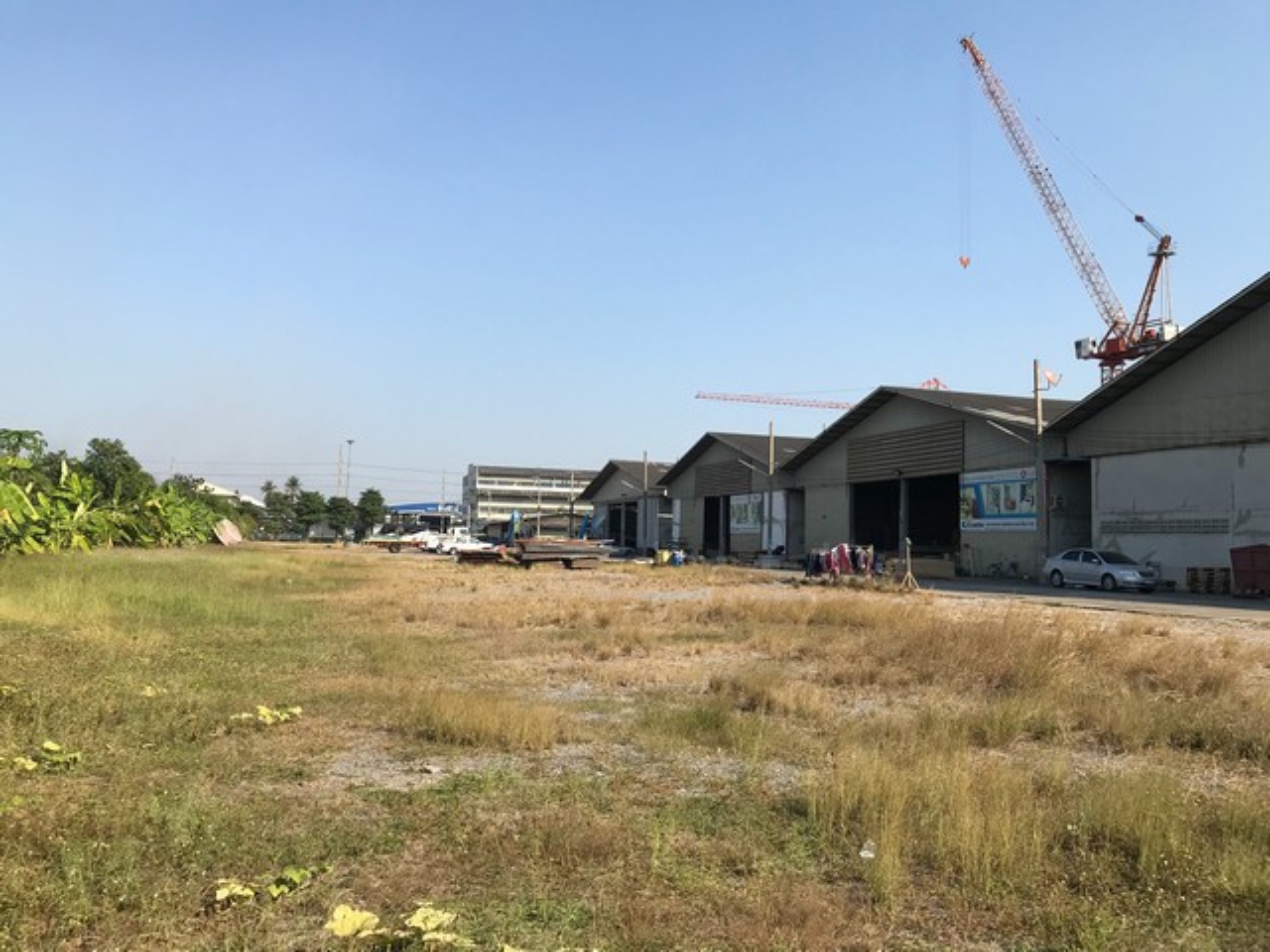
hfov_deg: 63.4
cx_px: 635
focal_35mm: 28
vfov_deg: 49.7
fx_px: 1027
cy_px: 476
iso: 20
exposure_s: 1/2283
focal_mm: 3.99
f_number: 1.8
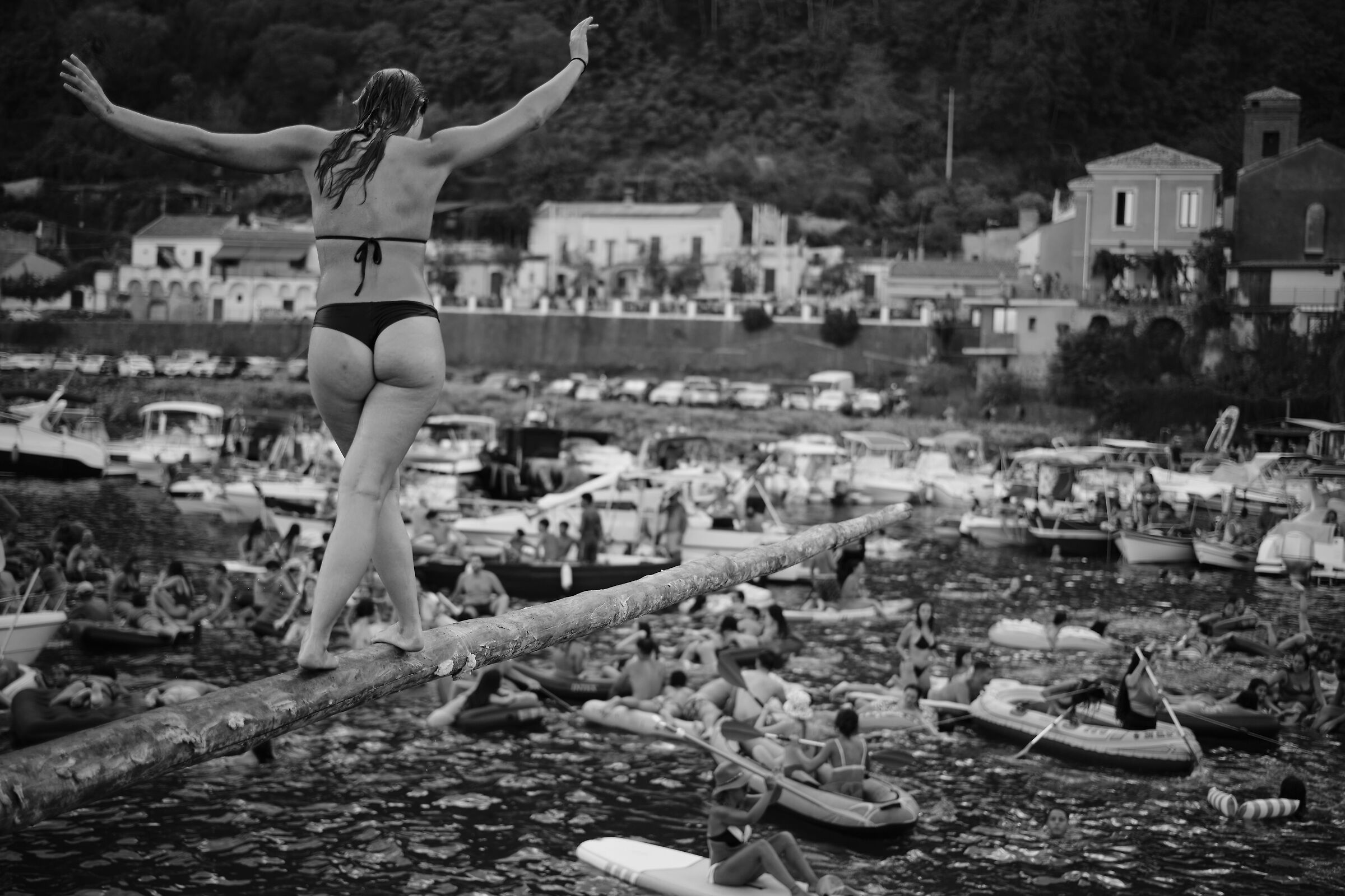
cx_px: 672
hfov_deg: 39.6
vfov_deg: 27.0
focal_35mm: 50
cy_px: 448
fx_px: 1868
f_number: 1.4
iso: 320
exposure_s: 1/2700
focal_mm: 33
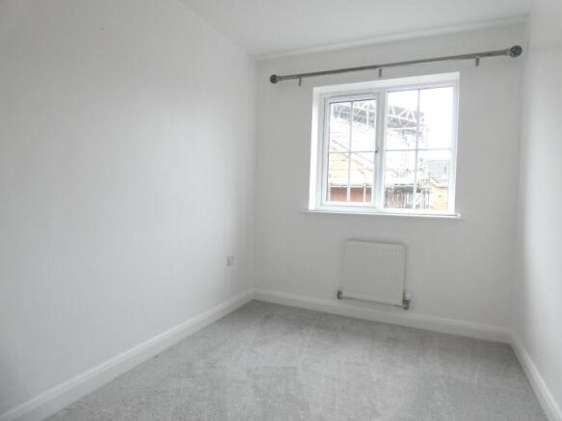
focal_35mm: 20
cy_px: 210
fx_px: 325
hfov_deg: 81.8
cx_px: 281
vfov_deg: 66.0
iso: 320
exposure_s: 1/60
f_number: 2.8
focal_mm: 3.6
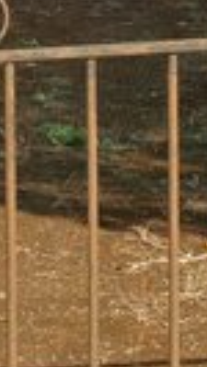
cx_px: -61
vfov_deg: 8.5
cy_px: -193
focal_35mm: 249
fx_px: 2425
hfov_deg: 4.9
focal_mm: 18.3
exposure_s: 1/500
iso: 200
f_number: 5.6
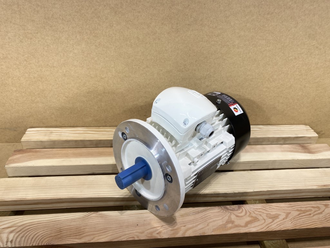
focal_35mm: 26
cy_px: 124
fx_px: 248
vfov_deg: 53.1
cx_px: 165
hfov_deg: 67.3
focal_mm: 4.25
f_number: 1.8
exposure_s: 1/194
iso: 32
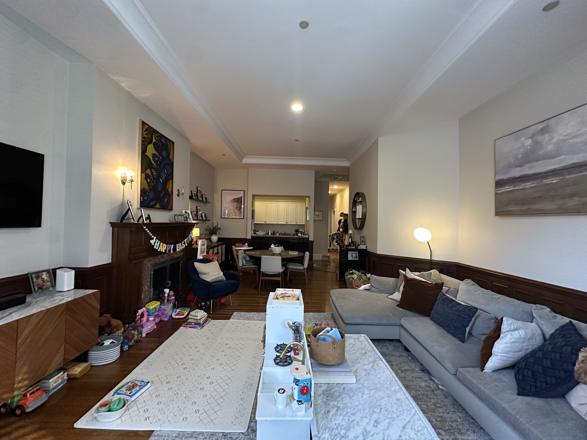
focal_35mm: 14
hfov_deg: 102.1
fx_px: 237
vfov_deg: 85.7
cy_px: 220
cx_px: 294
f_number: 2.2
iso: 500
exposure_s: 1/60
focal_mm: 2.22
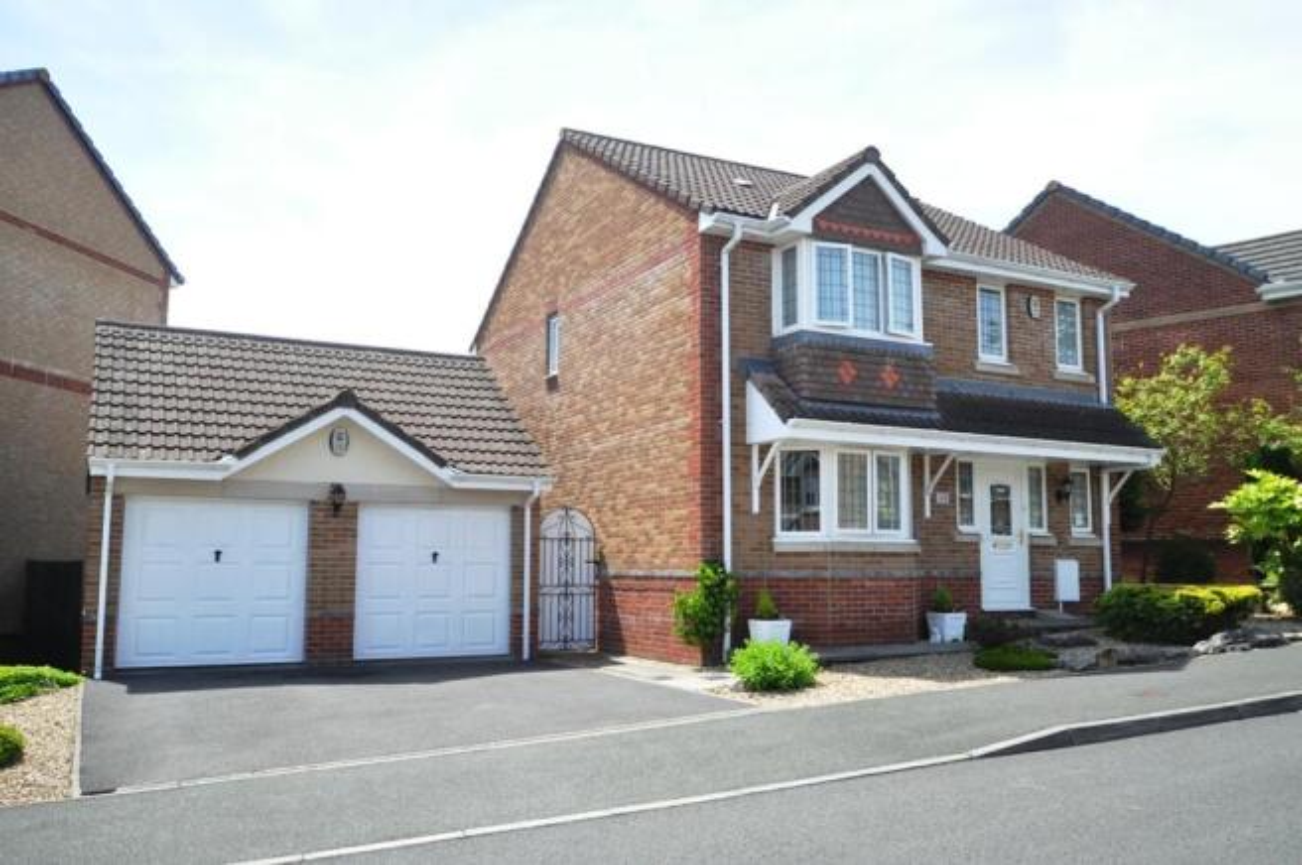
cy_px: 432
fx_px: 1084
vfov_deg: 43.5
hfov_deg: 62.0
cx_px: 651
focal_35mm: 30
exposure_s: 1/1250
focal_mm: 20
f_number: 5.6
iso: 800
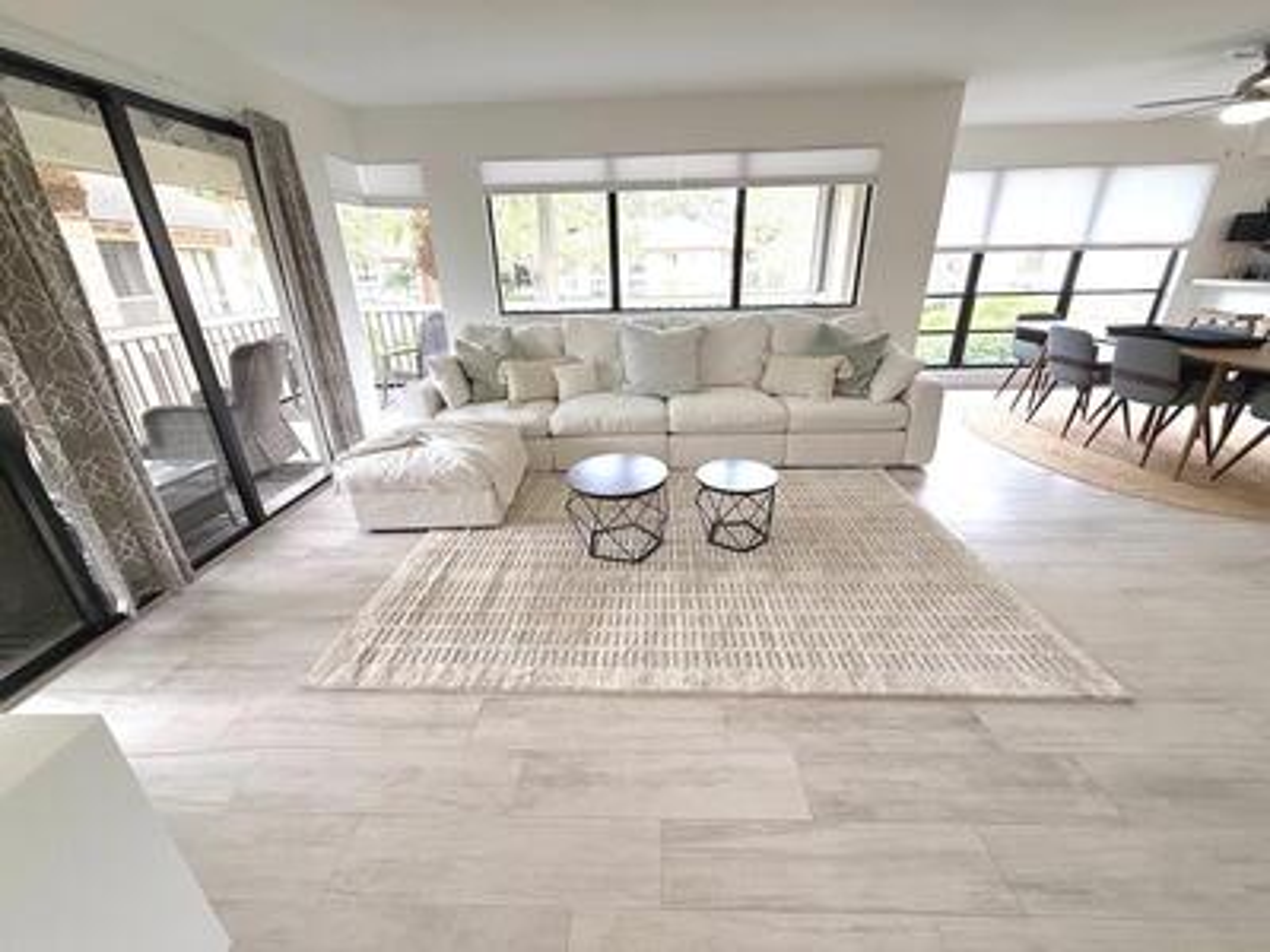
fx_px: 514
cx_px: 635
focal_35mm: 14
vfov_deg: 85.7
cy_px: 476
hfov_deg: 102.1
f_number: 2.2
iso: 160
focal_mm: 2.22
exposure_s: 1/120
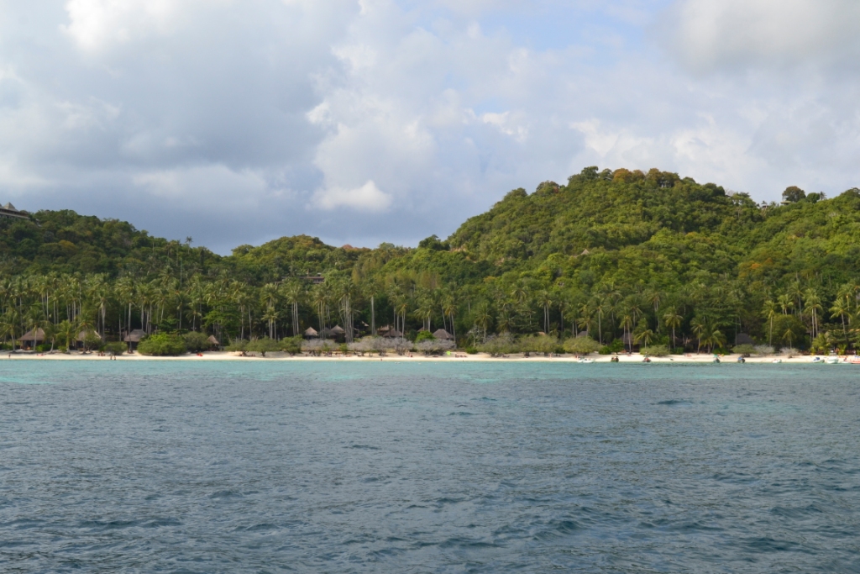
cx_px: 430
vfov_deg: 29.0
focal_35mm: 46
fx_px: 1111
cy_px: 287
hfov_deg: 42.3
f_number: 11
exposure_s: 1/500
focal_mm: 31
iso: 400
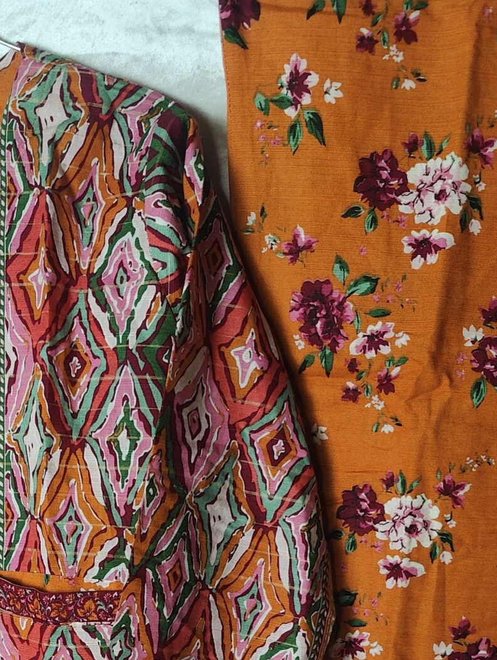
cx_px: 132
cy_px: 774
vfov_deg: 29.8
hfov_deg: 25.9
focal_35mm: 56
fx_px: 1070
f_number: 1.8
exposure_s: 1/100
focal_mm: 6.06
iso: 400
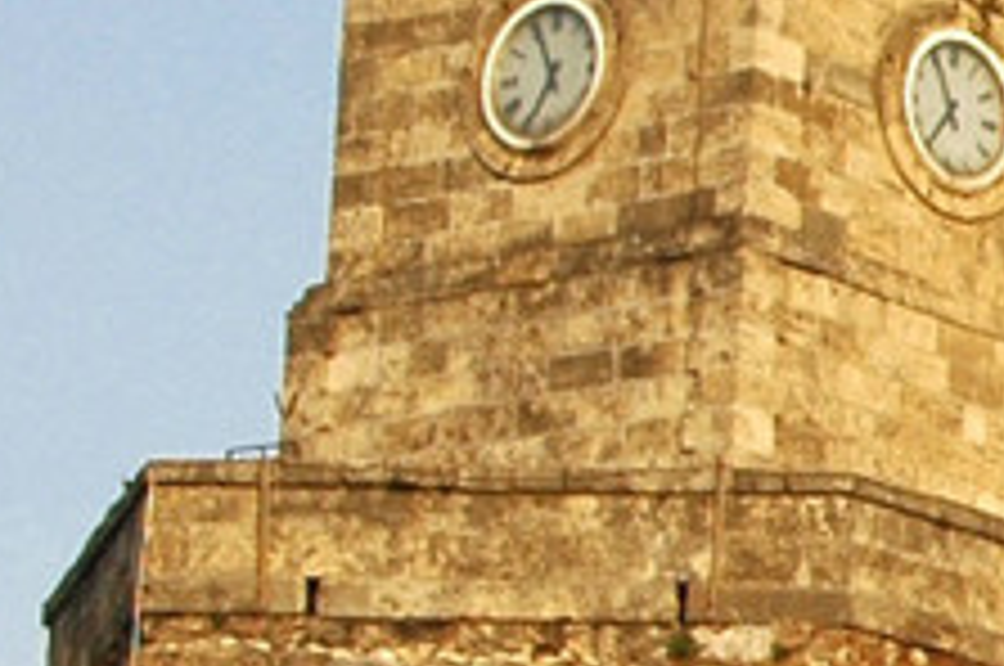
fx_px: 7185
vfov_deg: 5.3
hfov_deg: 7.1
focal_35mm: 258
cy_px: 1042
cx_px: 3138
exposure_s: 1/250
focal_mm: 24
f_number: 8
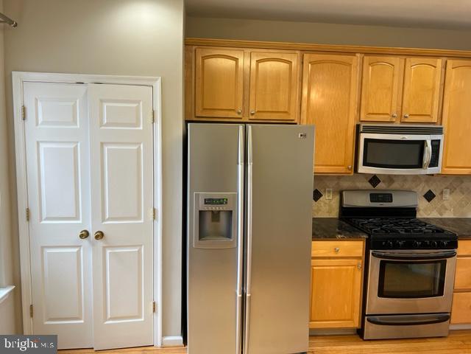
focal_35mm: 26
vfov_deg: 53.1
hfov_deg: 67.3
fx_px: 354
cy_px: 177
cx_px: 236
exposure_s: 1/120
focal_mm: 5.7
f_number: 1.5
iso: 80
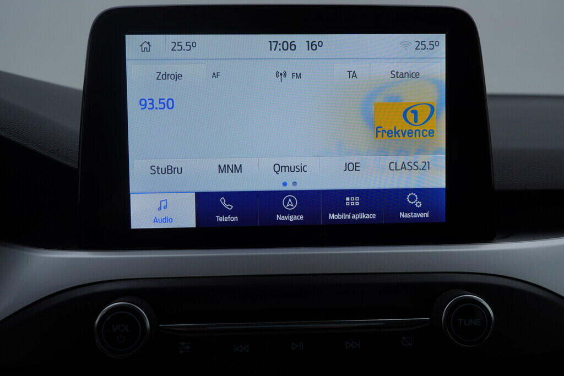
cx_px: 282
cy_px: 188
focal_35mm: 36
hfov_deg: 53.1
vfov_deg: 36.9
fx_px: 564
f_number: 5.6
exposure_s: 1/160
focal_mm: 24
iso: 125
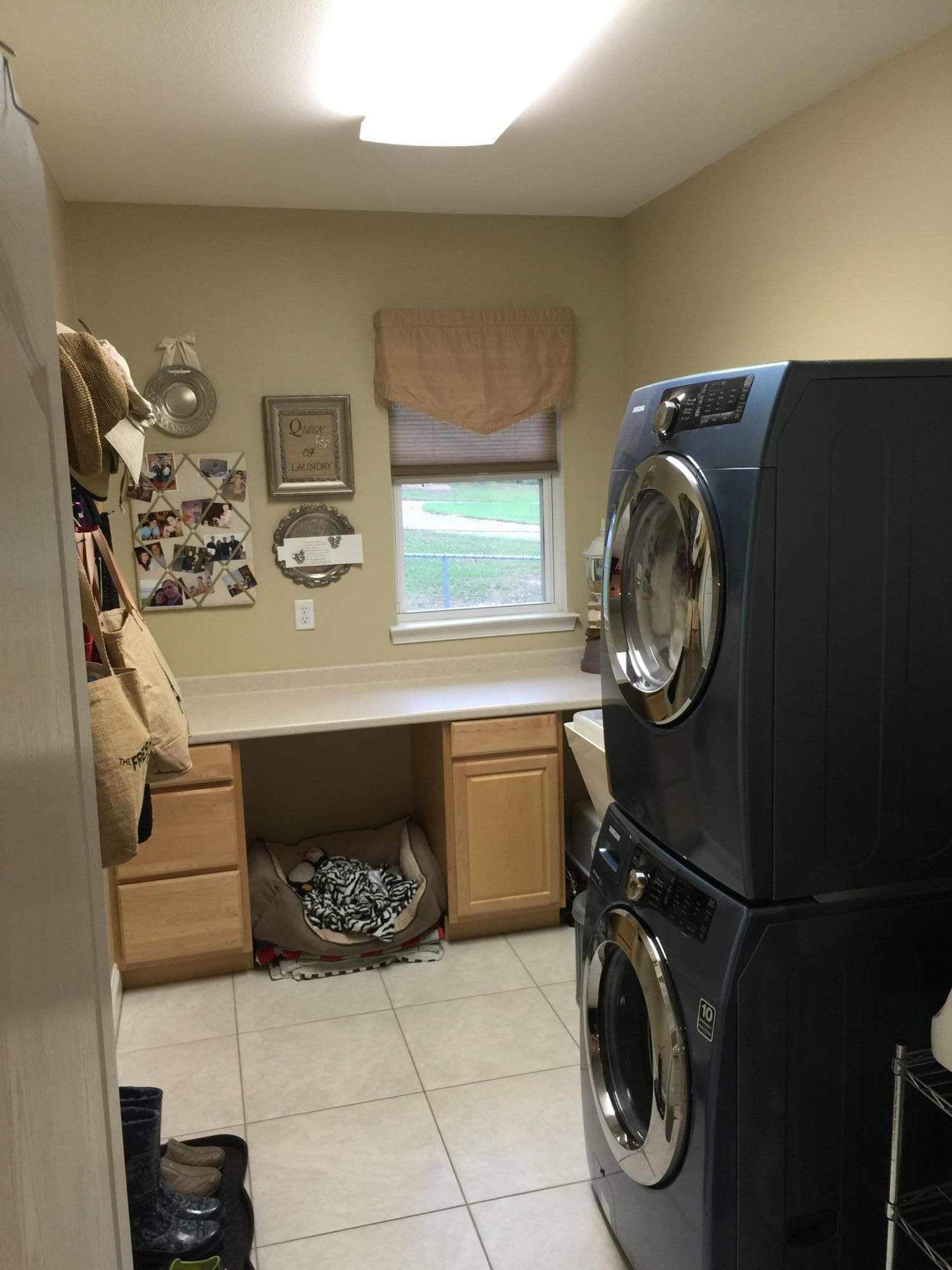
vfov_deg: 61.7
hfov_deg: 48.2
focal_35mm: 29
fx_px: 1063
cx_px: 476
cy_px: 635
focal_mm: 4.15
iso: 32
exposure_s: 1/15
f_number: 2.2
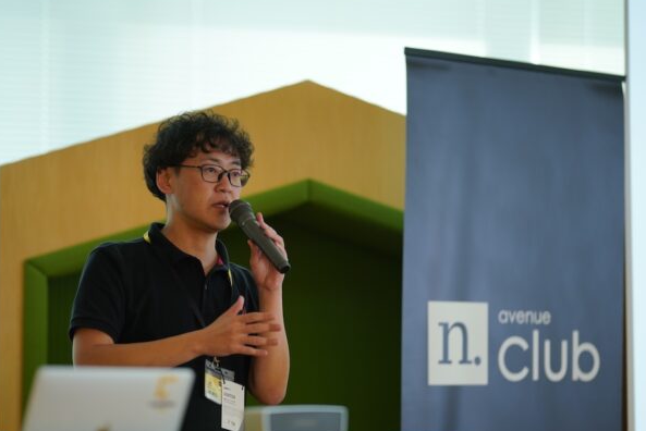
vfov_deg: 12.5
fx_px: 1975
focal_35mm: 110
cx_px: 283
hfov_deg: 18.6
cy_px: 246
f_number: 1.4
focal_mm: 85
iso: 200
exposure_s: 1/125
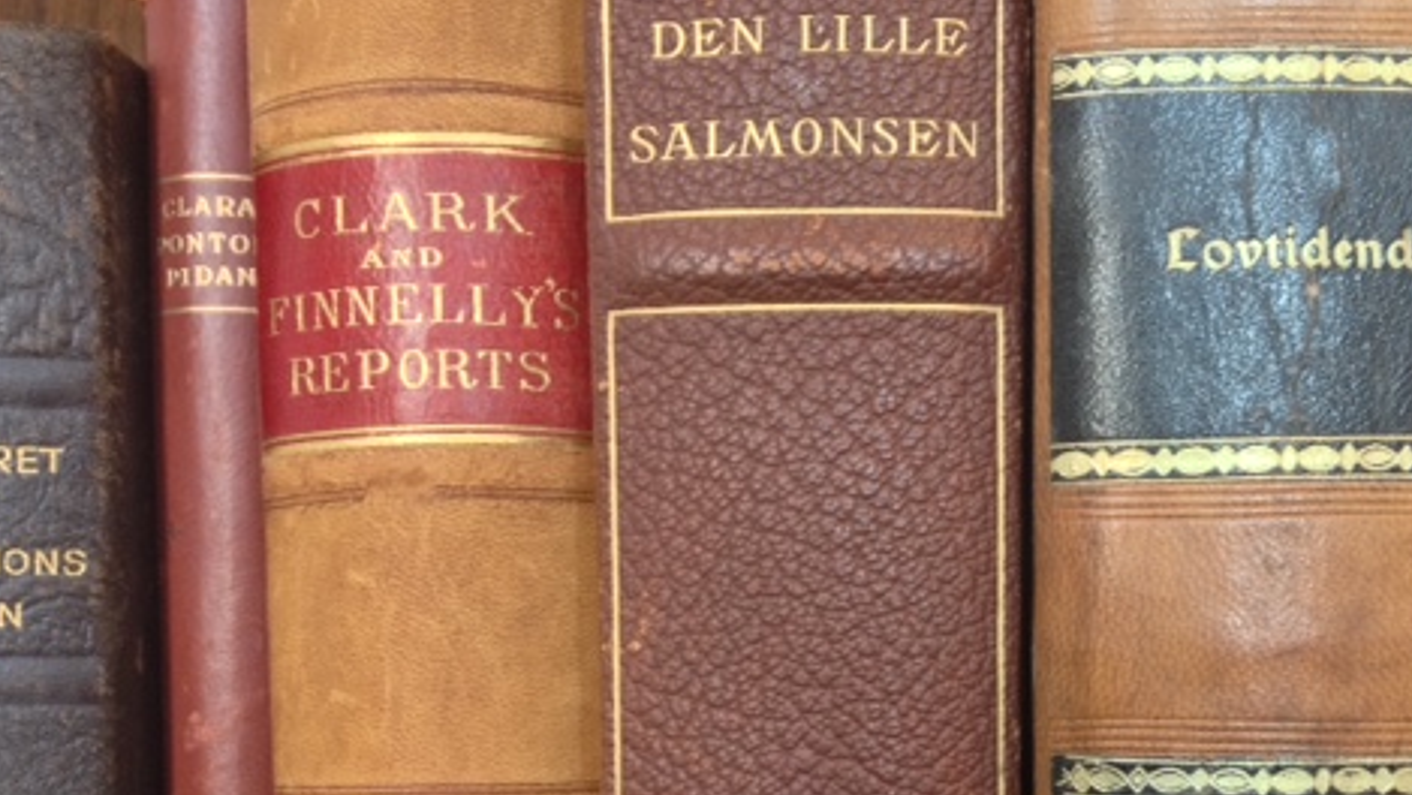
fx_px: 1947
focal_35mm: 52
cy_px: 672
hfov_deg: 39.7
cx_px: 831
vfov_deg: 22.7
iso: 160
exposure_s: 1/20
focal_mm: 4.28
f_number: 2.4
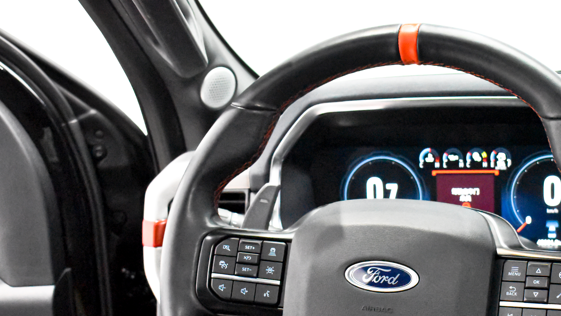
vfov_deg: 18.6
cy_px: 270
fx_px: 952
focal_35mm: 64
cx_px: 389
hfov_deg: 32.5
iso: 12800
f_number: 4.5
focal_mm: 28
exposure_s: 1/200
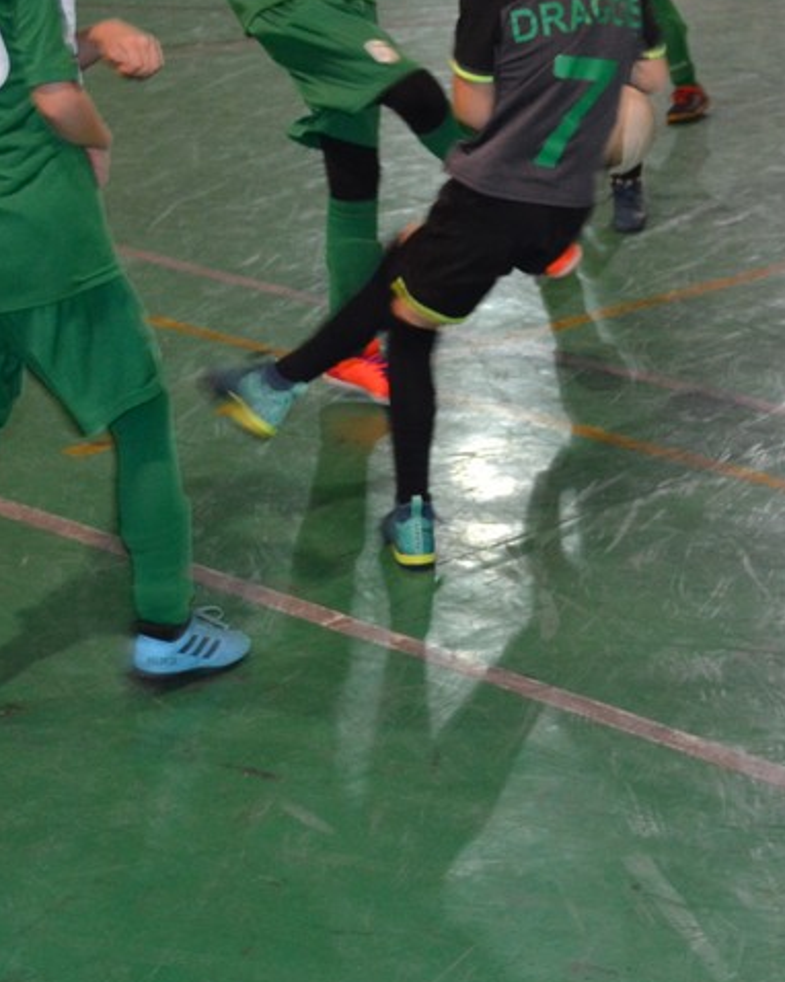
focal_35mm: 98
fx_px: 2848
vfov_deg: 19.6
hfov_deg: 15.4
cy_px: 476
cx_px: 769
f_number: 4.2
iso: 1000
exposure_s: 1/60
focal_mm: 26
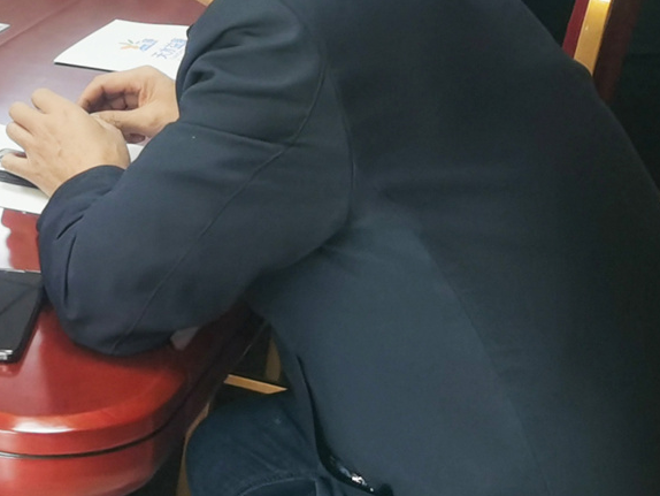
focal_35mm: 94
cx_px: -87
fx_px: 1793
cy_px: -200
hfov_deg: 19.8
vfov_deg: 14.8
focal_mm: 5.56
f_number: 1.6
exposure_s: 1/100
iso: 100
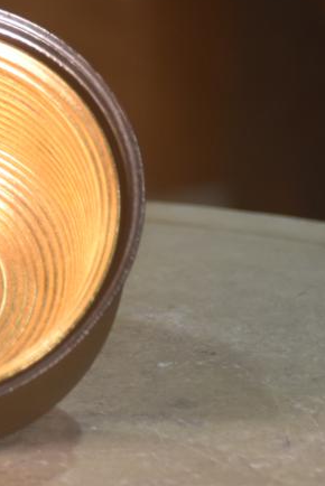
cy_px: 102
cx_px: -204
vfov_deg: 6.1
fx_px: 4556
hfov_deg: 4.1
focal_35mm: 337
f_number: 5.6
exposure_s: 1/60
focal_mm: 90
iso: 720
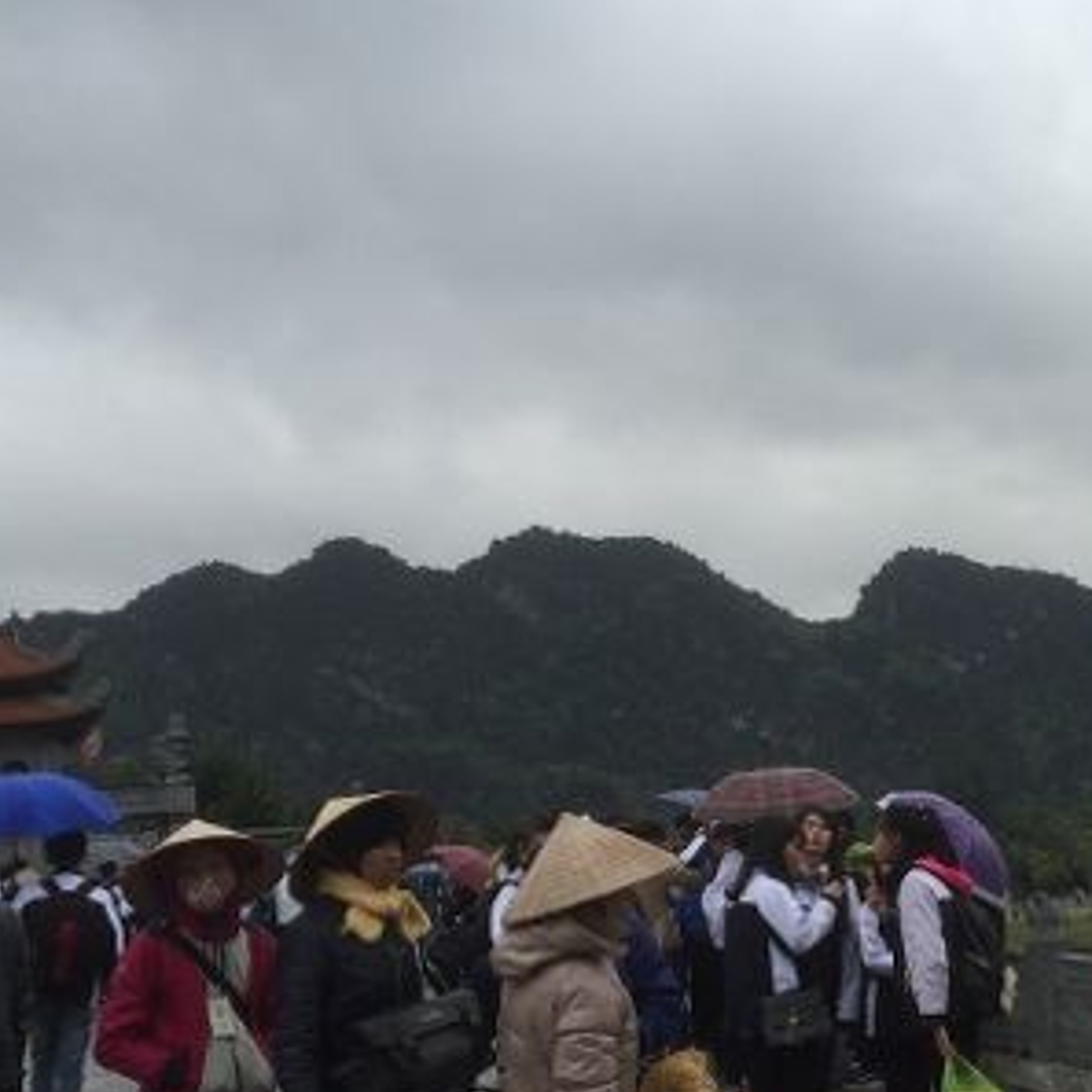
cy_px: 686
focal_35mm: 56
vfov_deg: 30.4
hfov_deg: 29.6
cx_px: 919
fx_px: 1999
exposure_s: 1/573
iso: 32
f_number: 2.2
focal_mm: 4.15
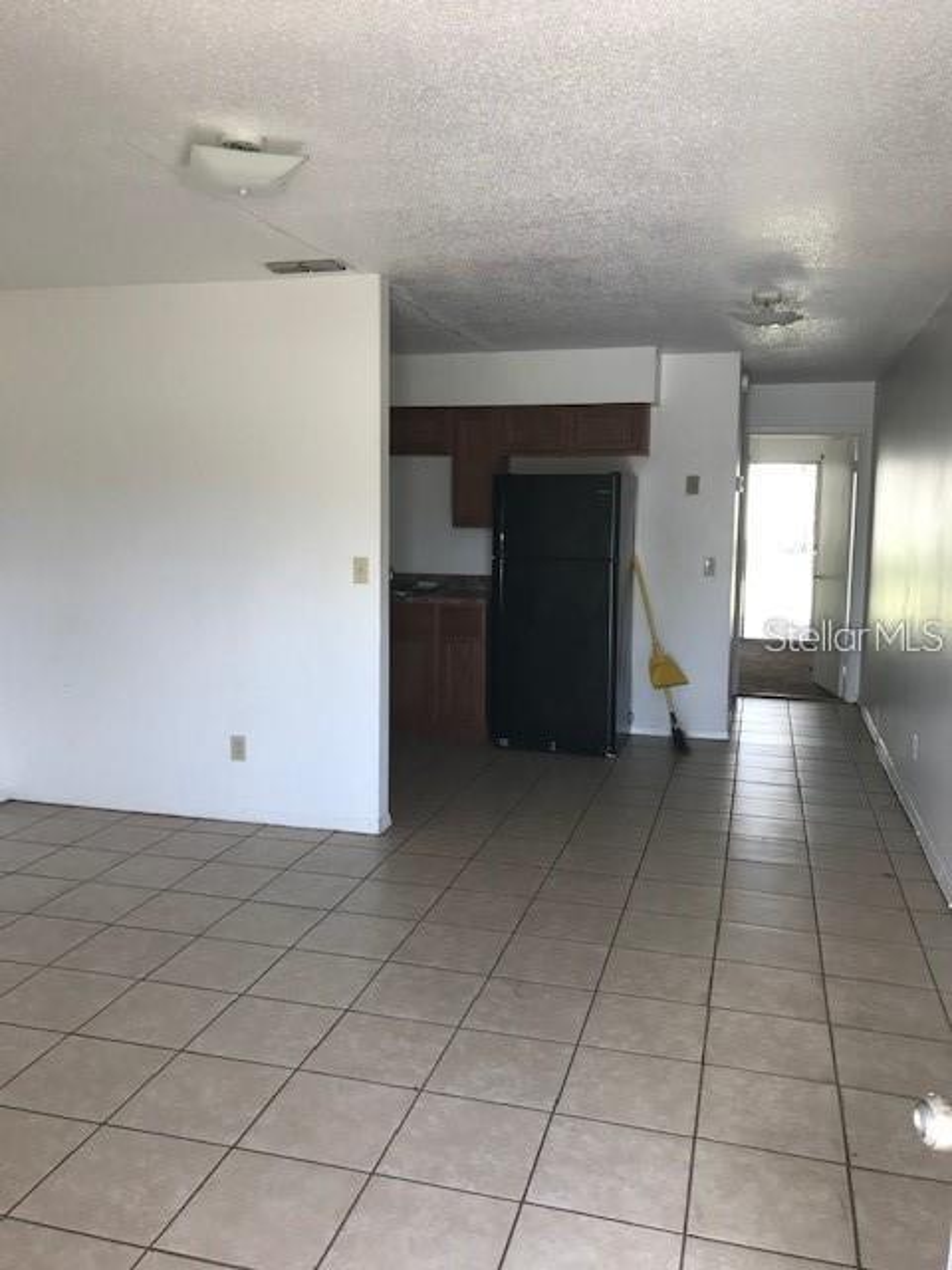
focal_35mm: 28
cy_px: 635
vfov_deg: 63.4
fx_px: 1027
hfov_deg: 49.7
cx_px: 476
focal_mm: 3.99
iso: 32
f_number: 1.8
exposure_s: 1/60
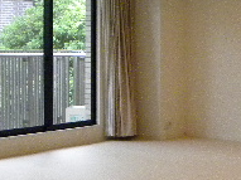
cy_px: 62
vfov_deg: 16.9
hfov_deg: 22.4
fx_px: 605
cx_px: 169
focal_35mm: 87
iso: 465
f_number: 2.8
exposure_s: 1/60
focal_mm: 4.6
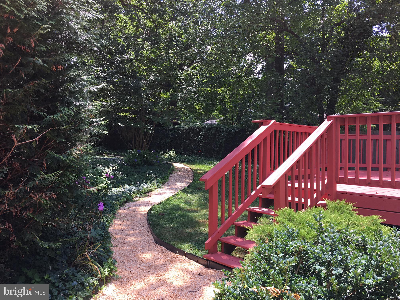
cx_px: 200
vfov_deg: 48.2
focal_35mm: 29
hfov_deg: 61.7
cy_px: 150
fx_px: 335
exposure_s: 1/361
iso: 25
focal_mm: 4.15
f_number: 2.2
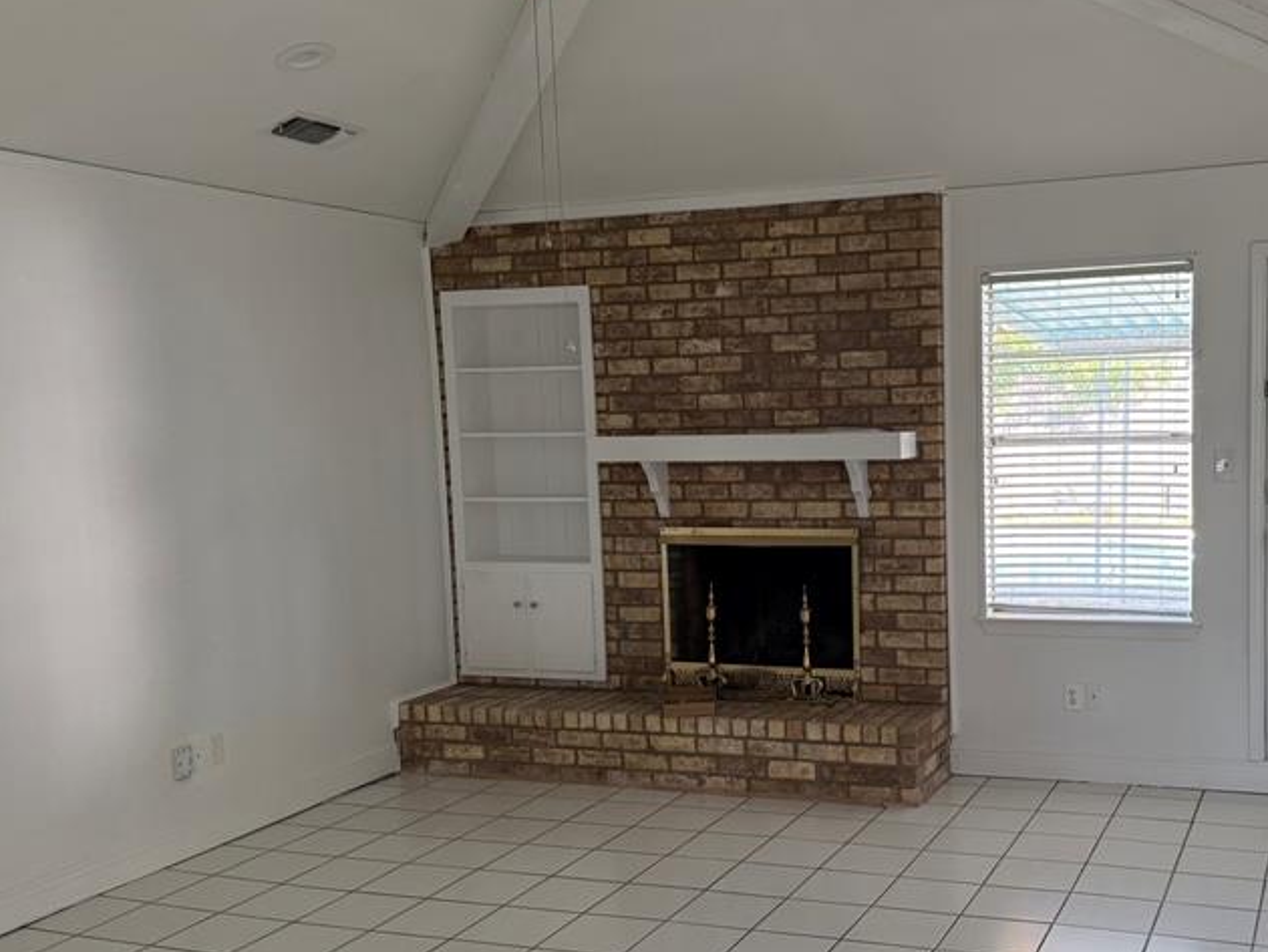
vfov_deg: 36.7
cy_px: 556
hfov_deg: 47.2
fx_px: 1429
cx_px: 835
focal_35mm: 39
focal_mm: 6.76
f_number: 1.78
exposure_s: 1/92
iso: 200
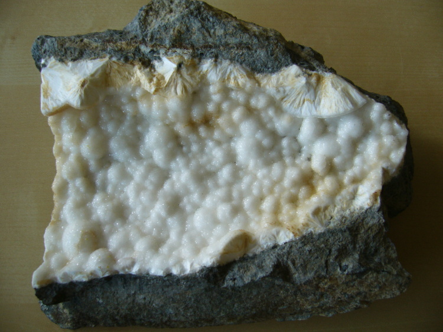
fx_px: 448
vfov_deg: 40.7
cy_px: 166
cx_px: 222
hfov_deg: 52.6
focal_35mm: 35
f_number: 2.8
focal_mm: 5.8
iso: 80
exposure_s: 1/25
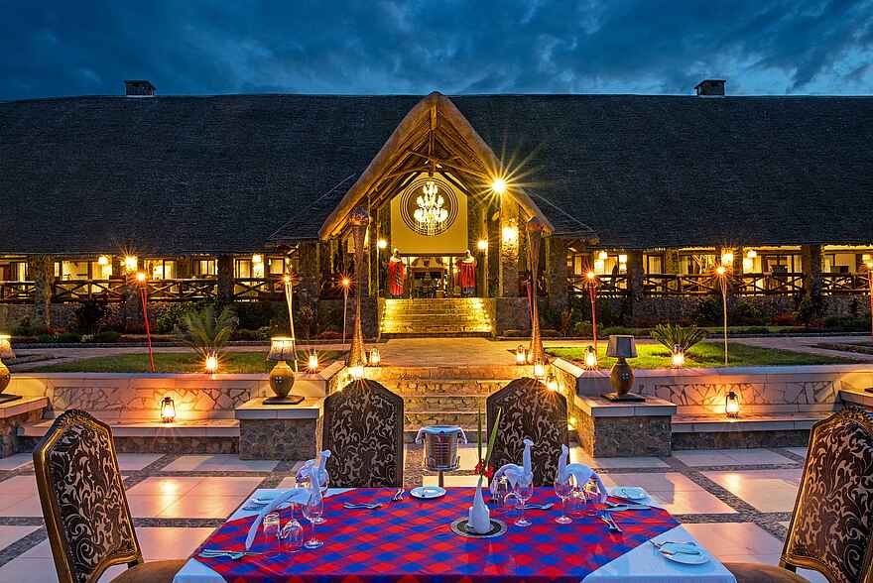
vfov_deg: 53.2
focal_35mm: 24
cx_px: 436
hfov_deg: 73.7
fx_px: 582
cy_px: 292
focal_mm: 24
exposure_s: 2.5
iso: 1000
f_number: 10
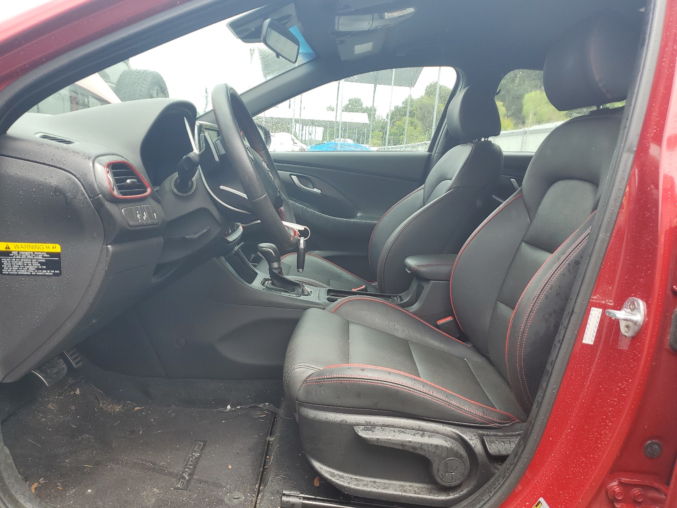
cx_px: 338
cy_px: 254
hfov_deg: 67.3
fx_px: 508
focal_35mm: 26
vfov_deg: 53.1
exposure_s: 1/556
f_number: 1.5
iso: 50
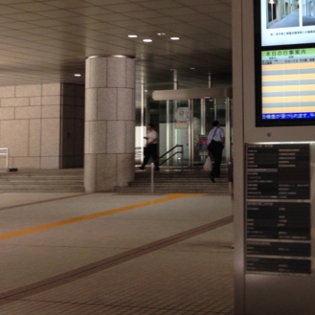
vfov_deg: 24.0
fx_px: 731
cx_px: 237
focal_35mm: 71
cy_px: 74
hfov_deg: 24.1
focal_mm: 4.12
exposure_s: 1/40
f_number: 2.4
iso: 64
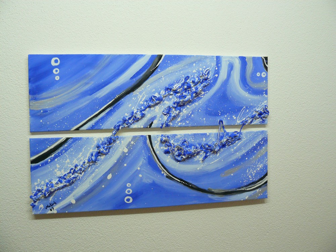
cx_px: 168
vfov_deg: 39.7
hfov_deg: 51.4
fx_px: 349
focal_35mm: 36
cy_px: 126
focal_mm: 6
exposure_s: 1/30
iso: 200
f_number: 2.8
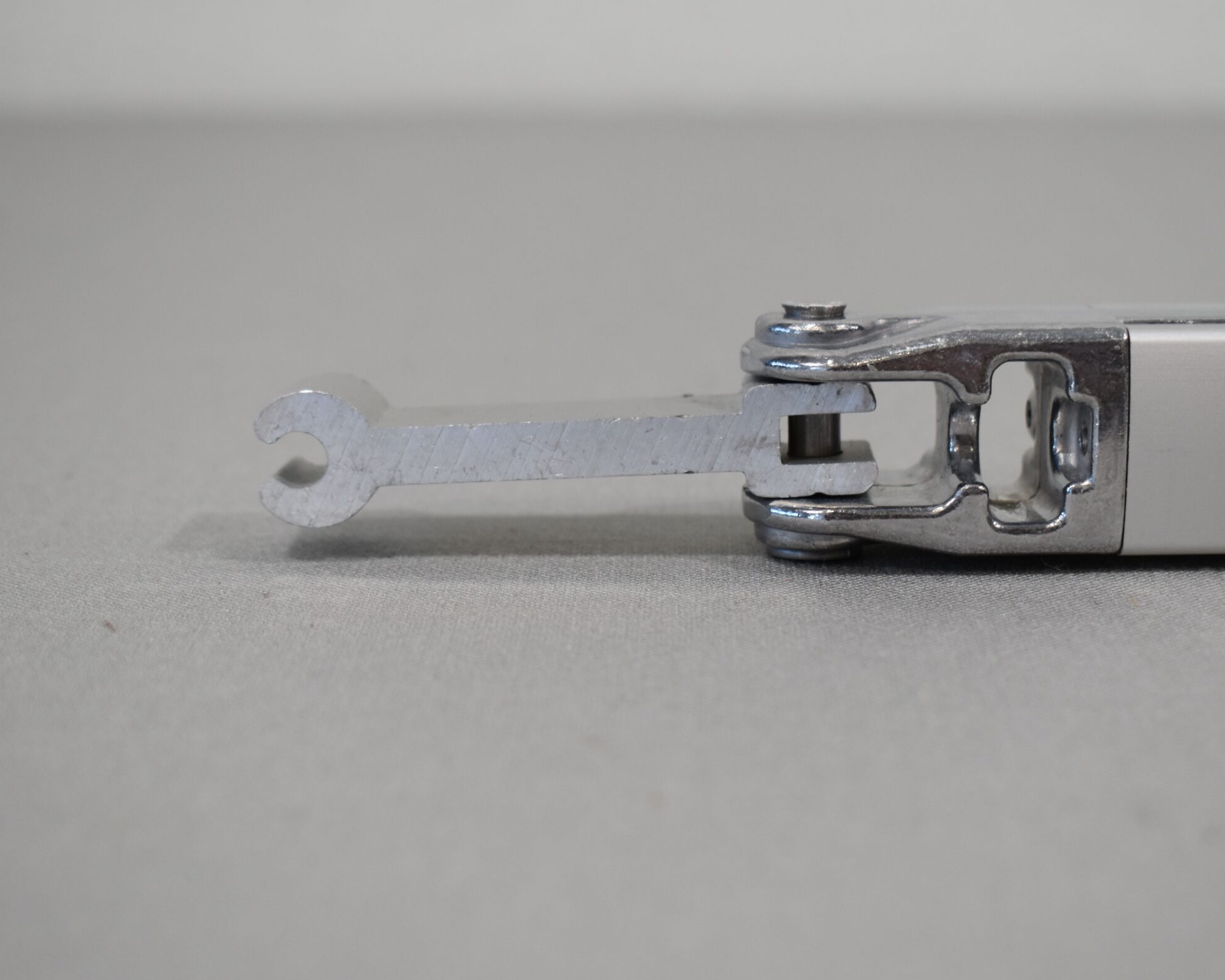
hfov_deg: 28.7
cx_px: 680
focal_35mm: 66
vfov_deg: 23.1
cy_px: 519
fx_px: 2393
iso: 400
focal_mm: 36
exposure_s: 1/125
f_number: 5.6
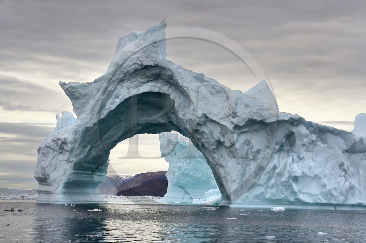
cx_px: 183
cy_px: 122
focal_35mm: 110
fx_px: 1117
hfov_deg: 18.6
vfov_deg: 12.4
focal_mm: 110
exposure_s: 1/640
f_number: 9
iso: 400
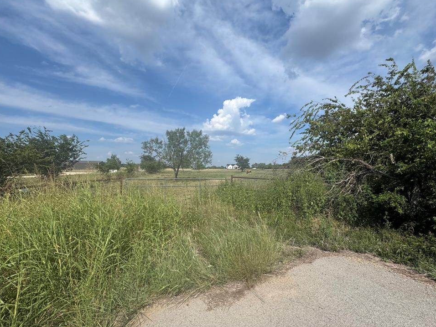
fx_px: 189
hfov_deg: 98.2
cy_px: 171
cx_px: 221
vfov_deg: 81.7
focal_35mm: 15
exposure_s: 1/3106
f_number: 2.2
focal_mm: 2.22
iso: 50
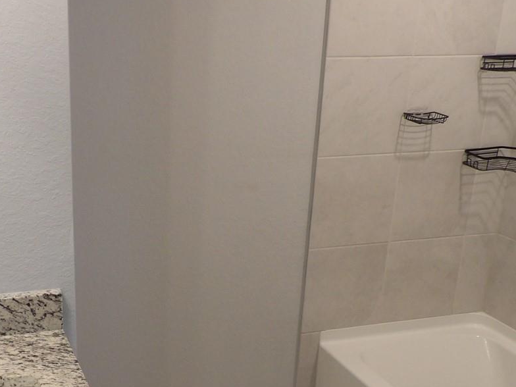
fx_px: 730
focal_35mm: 49
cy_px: 294
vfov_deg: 29.2
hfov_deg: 38.1
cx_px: 140
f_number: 3.2
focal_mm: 4.3
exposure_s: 1/29
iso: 200
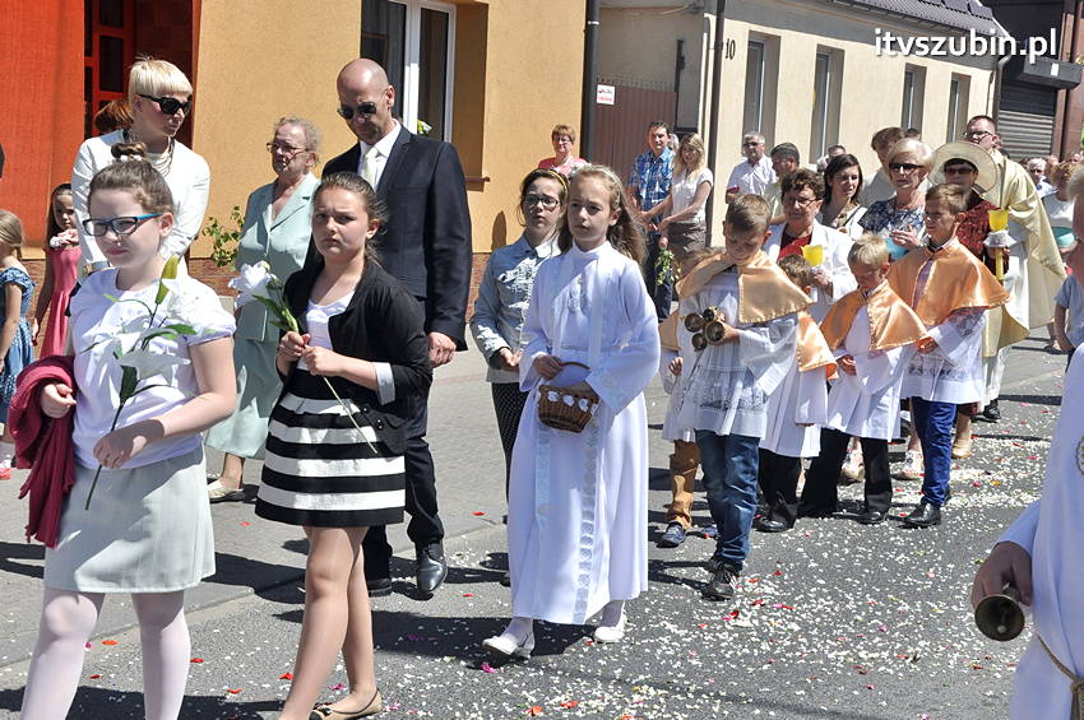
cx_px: 542
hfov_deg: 31.9
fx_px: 1895
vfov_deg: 21.5
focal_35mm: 63
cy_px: 360
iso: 400
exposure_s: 1/640
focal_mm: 42
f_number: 13
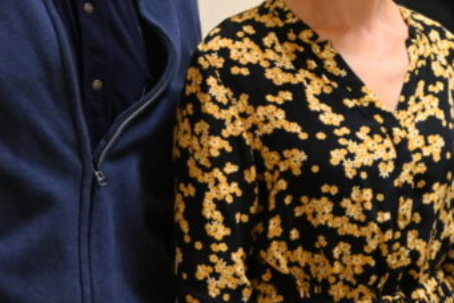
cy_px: -10
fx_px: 1363
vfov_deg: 12.5
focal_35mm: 108
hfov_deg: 17.3
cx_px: 646
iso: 3200
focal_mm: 24
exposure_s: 1/100
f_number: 4
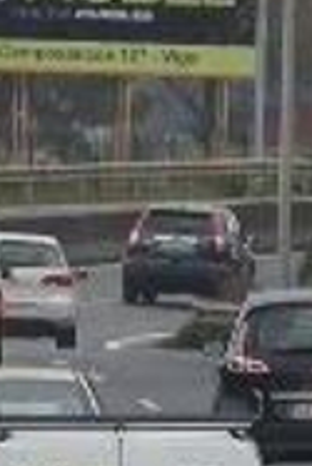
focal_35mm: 2053
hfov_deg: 0.7
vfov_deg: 1.0
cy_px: 756
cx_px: 849
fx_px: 26638
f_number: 5
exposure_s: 1/250
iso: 160
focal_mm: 160
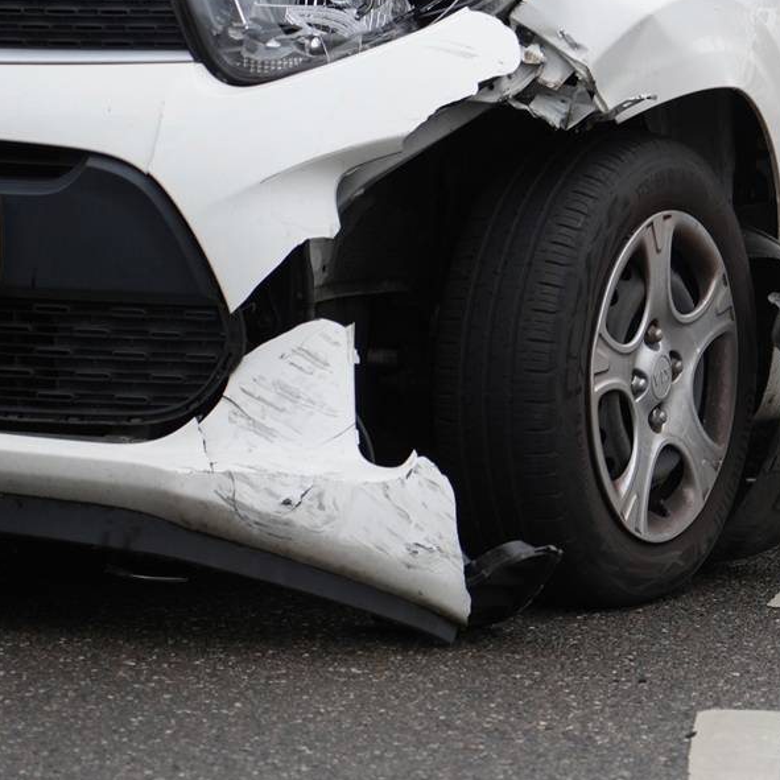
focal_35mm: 290
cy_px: 257
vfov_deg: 6.0
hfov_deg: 6.0
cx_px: 925
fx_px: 7393
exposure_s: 1/160
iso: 200
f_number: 4
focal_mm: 105
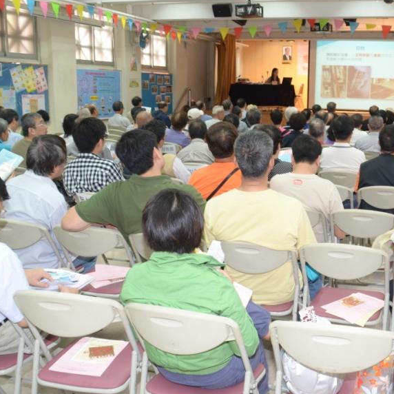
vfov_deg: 40.9
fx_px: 528
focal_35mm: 41
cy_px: 209
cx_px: 289
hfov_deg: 39.9
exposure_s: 1/20
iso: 800
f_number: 7.1
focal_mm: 18
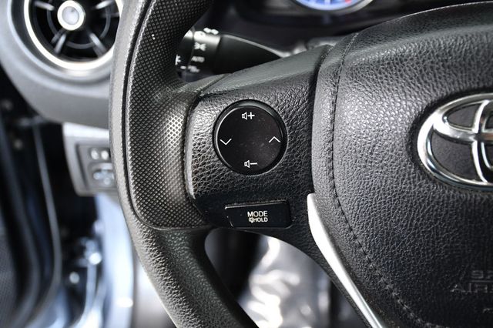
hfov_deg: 38.2
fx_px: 712
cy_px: 164
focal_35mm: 52
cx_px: 246
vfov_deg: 26.0
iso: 2500
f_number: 5
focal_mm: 35
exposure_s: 1/100
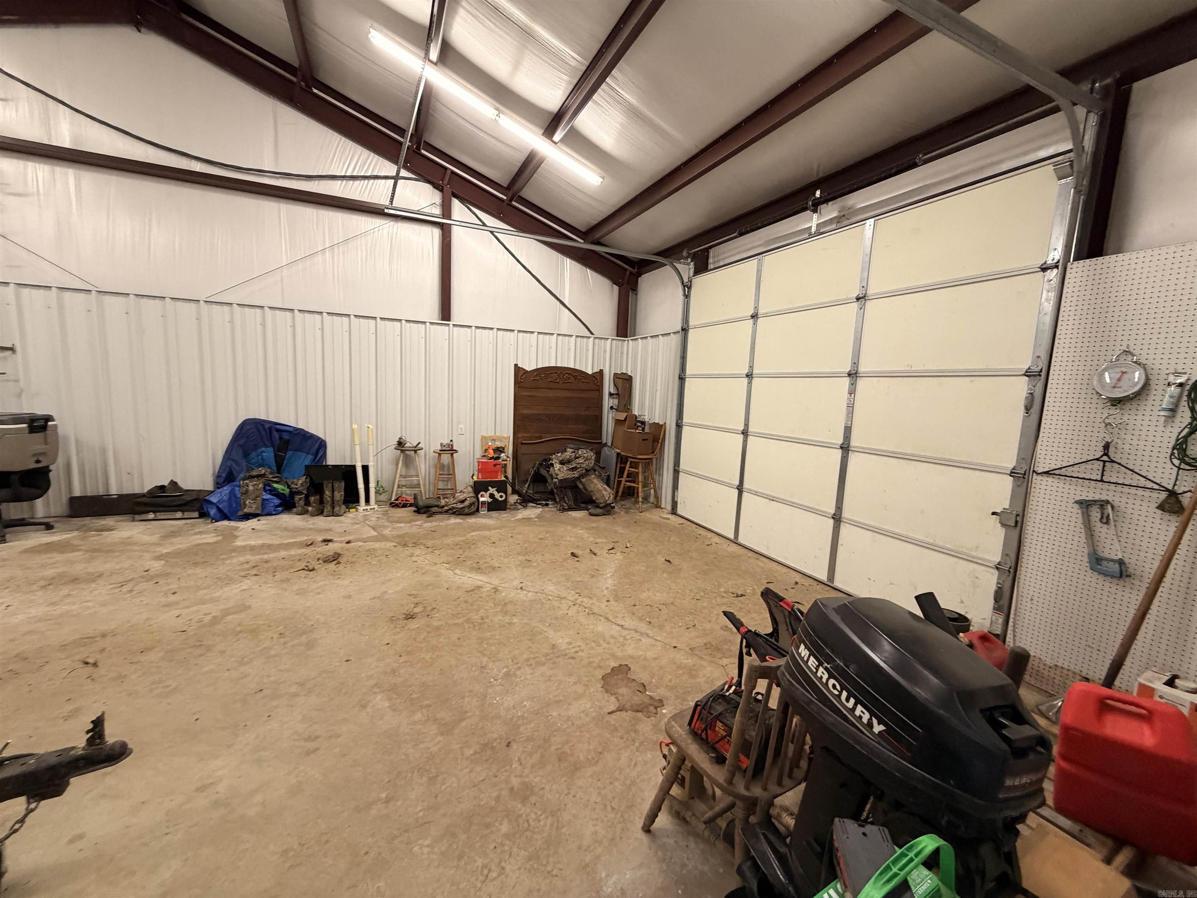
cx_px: 598
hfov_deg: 102.1
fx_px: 484
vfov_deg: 85.7
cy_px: 449
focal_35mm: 14
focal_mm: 2.22
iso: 320
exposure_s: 1/60
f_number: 2.2
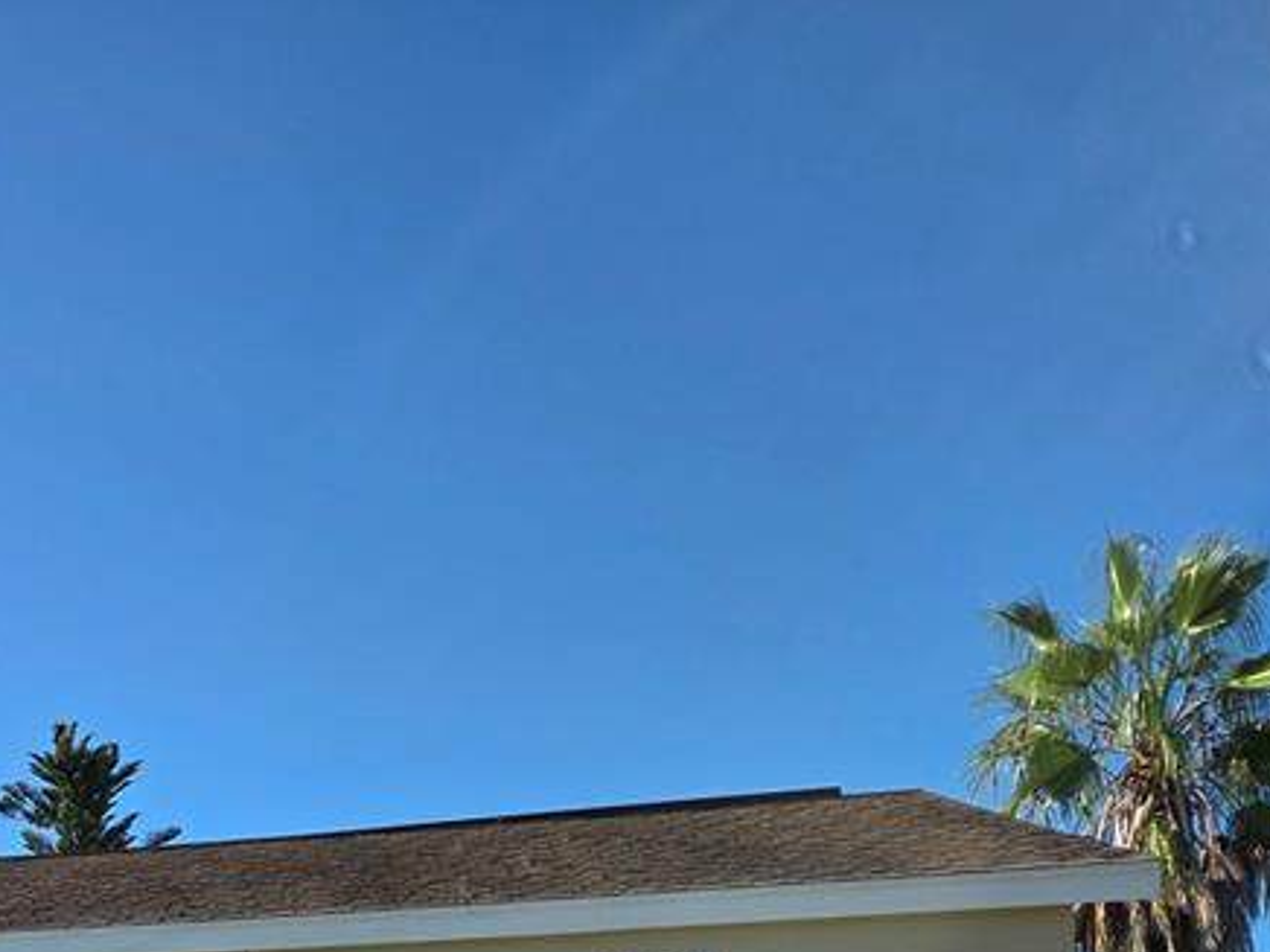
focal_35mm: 54
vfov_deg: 25.0
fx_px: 1981
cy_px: 1066
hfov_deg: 30.8
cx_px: -201
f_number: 1.8
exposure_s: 1/5004
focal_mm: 5.4
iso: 80
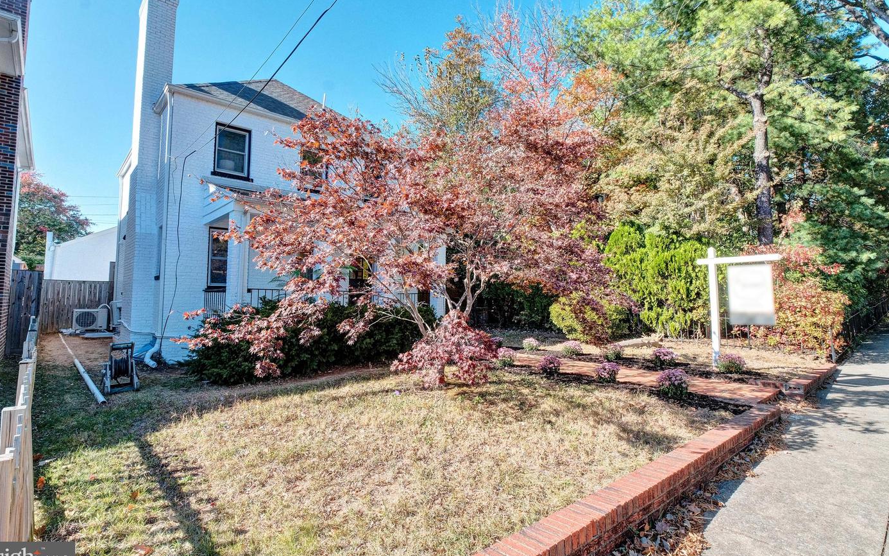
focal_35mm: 18
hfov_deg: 91.1
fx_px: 436
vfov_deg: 65.0
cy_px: 266
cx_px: 437
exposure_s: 1/250
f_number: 13
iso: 640
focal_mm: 11.3
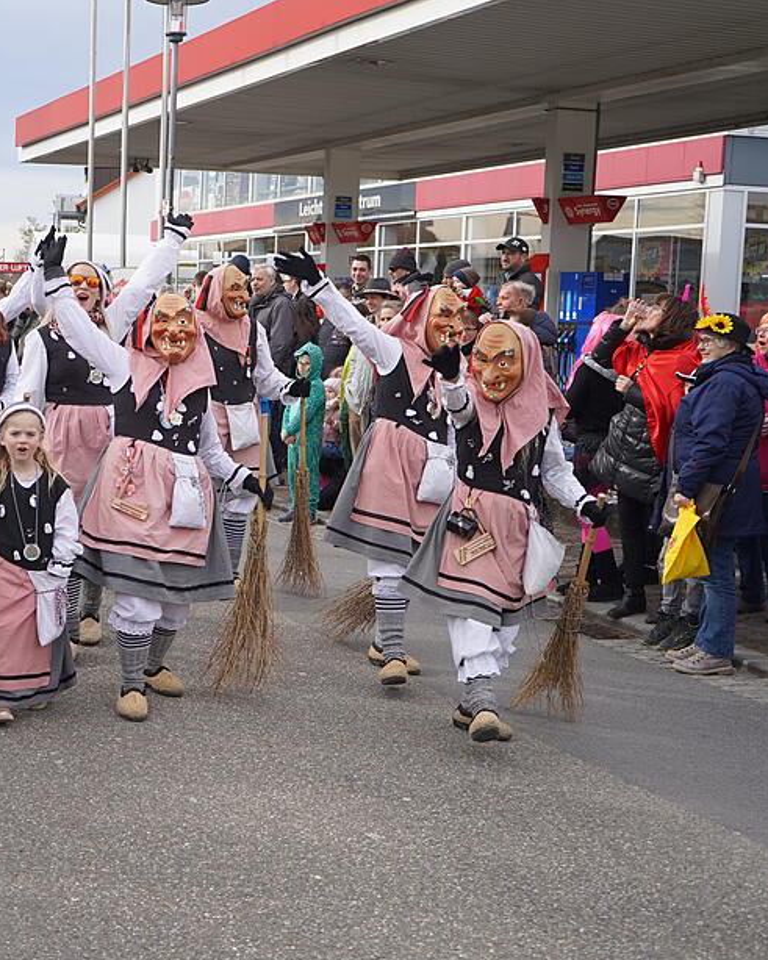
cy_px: 485
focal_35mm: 53
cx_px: 66
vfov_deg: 35.4
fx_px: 1506
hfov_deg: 27.5
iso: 100
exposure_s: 1/250
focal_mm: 37
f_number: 4.5
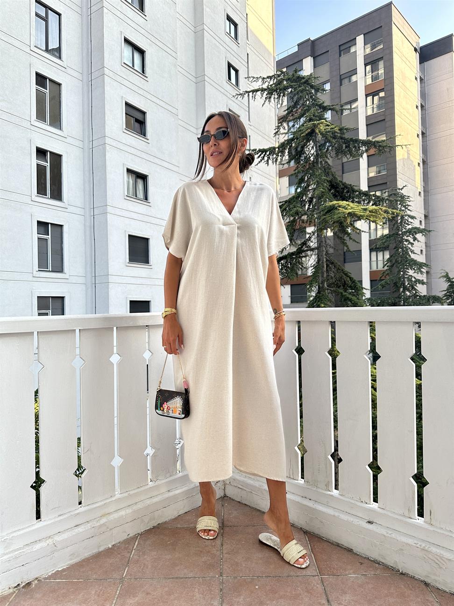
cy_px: 303
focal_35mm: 24
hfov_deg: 56.8
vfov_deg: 71.6
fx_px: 420
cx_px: 227
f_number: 1.78
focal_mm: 6.86
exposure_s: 1/650
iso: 80
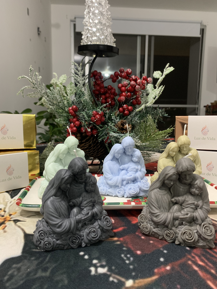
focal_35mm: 26
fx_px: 217
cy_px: 144
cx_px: 108
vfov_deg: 67.3
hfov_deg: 53.1
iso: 500
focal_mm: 4.25
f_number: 1.8
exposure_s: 1/30
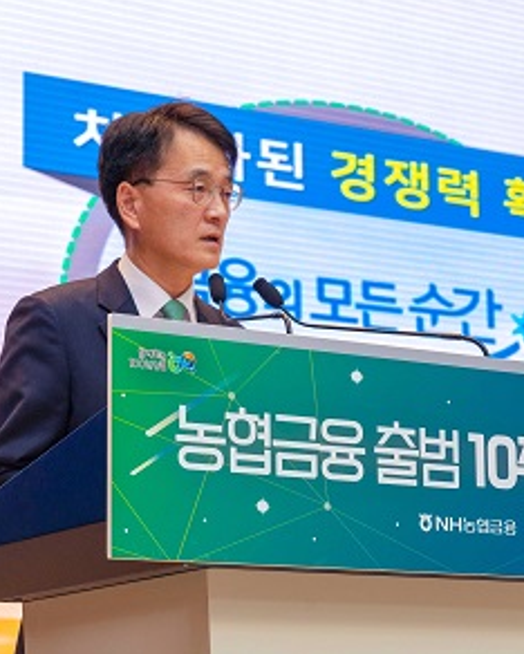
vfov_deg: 18.1
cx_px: 408
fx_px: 2053
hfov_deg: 14.5
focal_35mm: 106
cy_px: 273
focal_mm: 55
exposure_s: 1/250
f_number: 6.3
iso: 1600
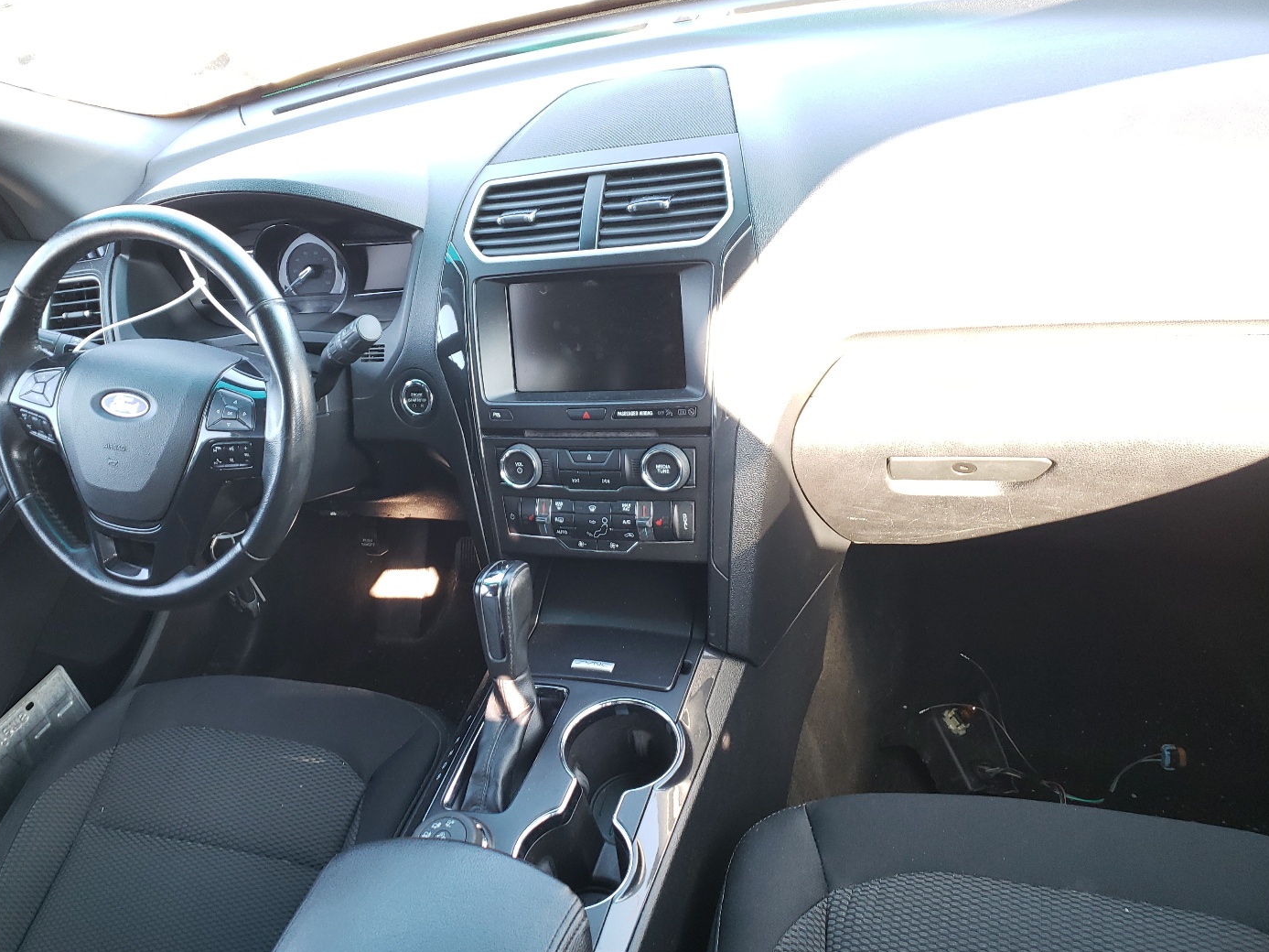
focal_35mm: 30
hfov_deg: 59.7
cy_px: 415
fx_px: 1100
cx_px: 548
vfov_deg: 46.7
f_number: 1.5
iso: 82
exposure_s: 1/60.2
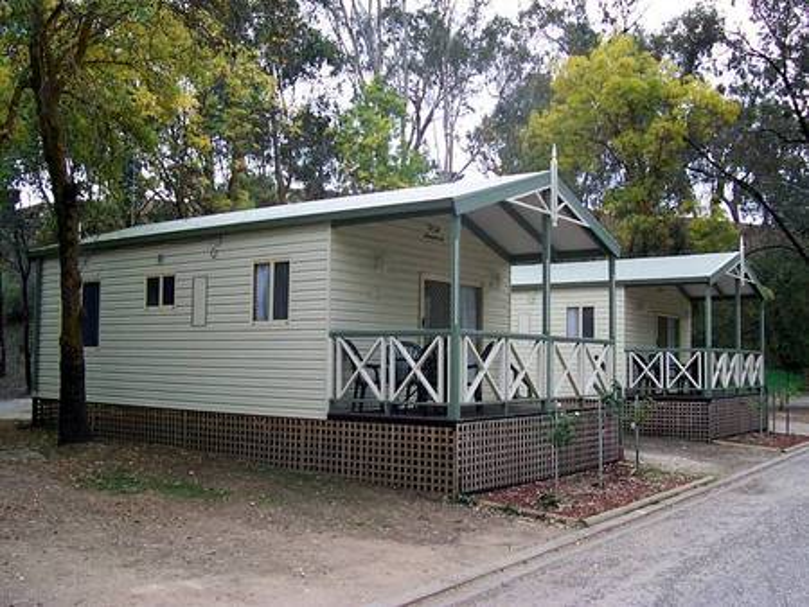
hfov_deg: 50.1
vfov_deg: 38.7
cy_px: 304
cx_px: 404
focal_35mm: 37
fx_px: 865
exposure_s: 1/500
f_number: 2.8
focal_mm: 5.6
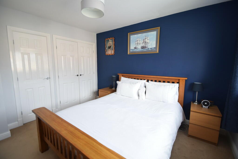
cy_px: 80
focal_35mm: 15
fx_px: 99
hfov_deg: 100.4
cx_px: 119
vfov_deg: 77.3
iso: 400
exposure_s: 1/80
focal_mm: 10
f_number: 4.5
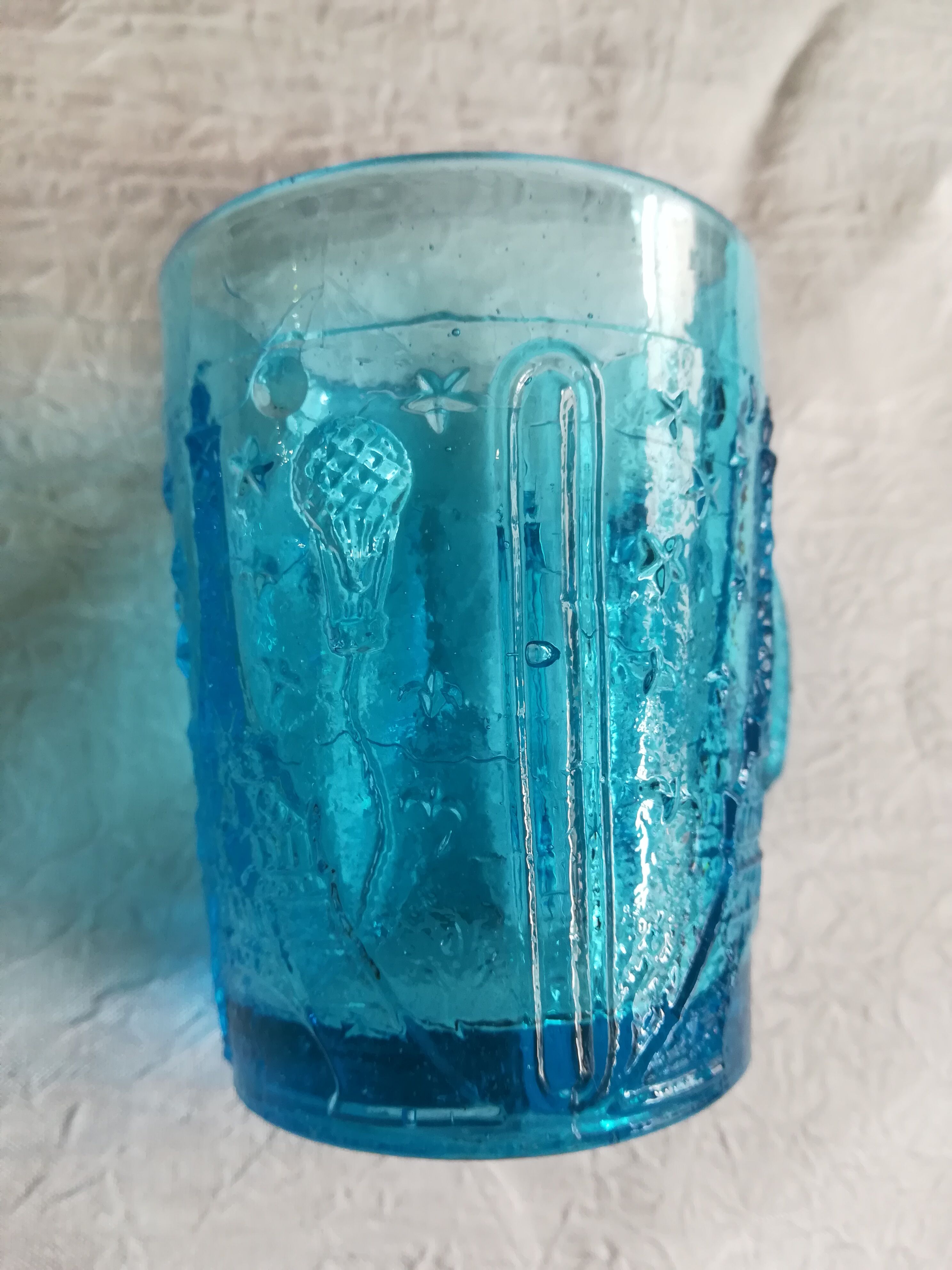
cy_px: 635
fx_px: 953
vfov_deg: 67.3
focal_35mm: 26
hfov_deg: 53.1
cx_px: 476
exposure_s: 1/33.3
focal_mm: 3.83
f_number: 2.2
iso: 160
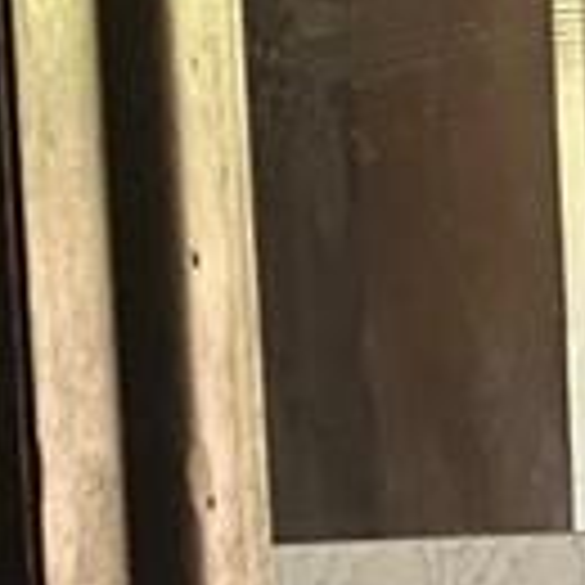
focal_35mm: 228
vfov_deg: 7.6
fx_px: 4359
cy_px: 706
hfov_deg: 7.1
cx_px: 1584
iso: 200
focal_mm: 3.99
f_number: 1.8
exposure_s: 1/60
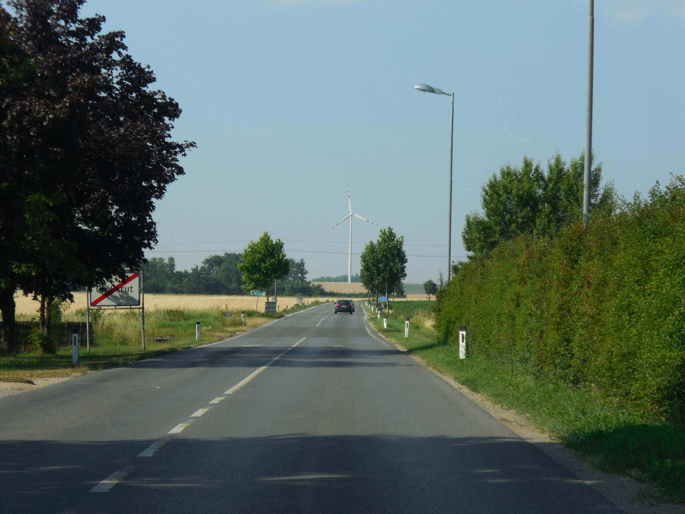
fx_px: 2078
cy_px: 257
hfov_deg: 18.7
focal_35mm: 105
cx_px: 342
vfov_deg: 14.1
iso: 125
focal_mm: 18.7
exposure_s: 1/640
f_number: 5
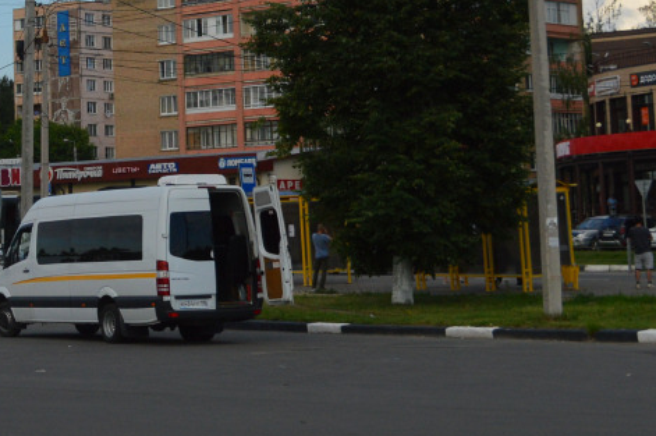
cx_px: -107
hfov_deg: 17.0
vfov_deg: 11.6
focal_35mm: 116
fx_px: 2112
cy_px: -70
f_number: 6.3
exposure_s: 1/1600
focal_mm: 28
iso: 400
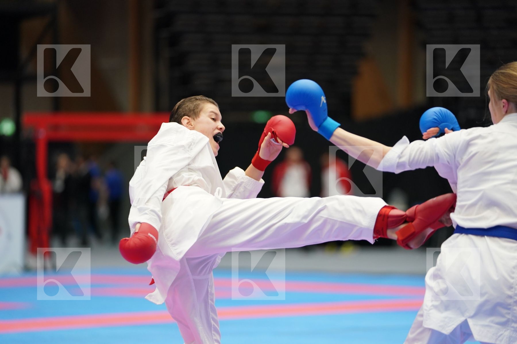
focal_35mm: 171
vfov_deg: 8.0
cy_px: 172
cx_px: 258
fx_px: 2456
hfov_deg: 12.0
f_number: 2.8
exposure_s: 1/500
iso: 1600
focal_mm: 171
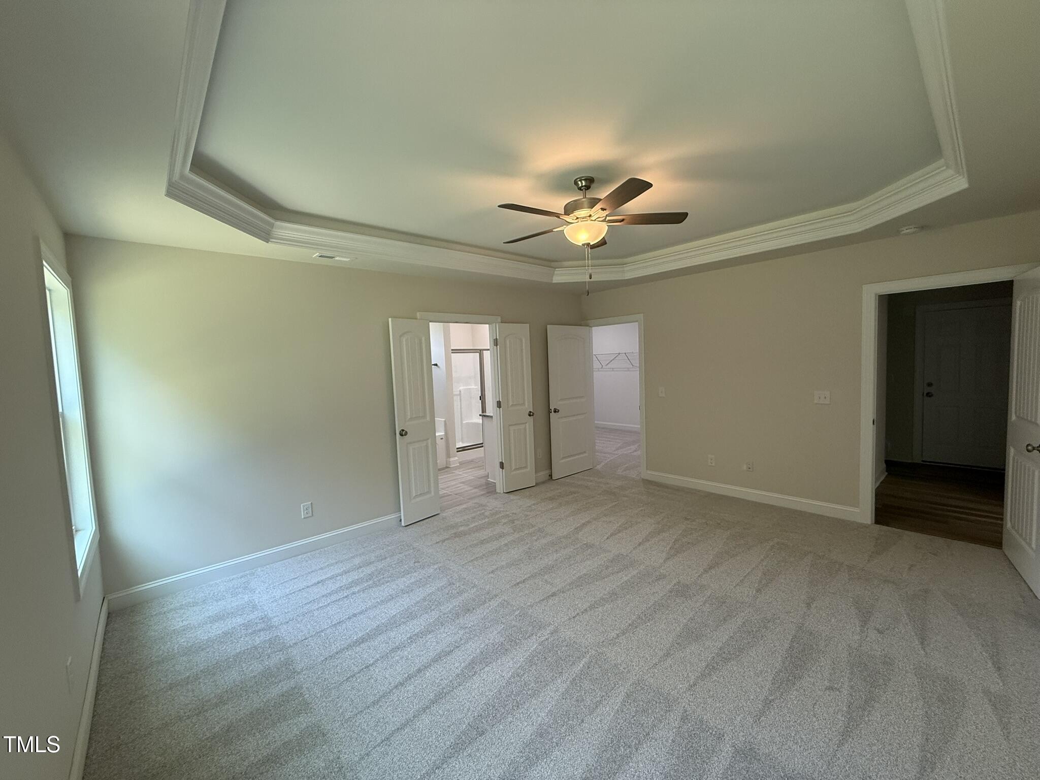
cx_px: 520
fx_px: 421
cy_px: 390
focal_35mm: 14
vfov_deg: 85.7
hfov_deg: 102.1
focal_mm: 2.22
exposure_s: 1/120
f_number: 2.2
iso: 160
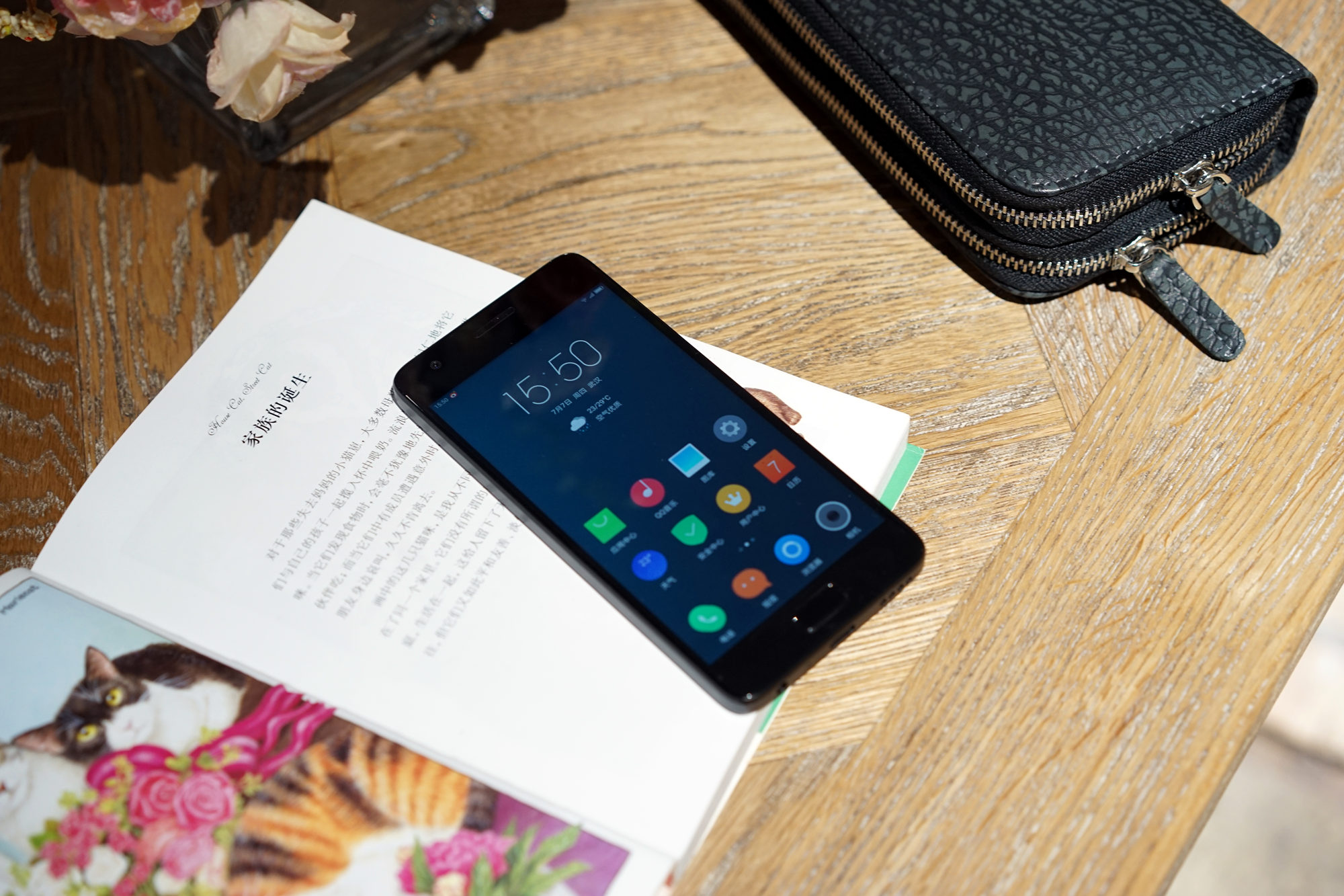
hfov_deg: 36.2
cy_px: 448
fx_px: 2053
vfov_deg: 24.6
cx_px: 672
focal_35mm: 55
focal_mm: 55
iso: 800
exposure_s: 1/60
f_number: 4
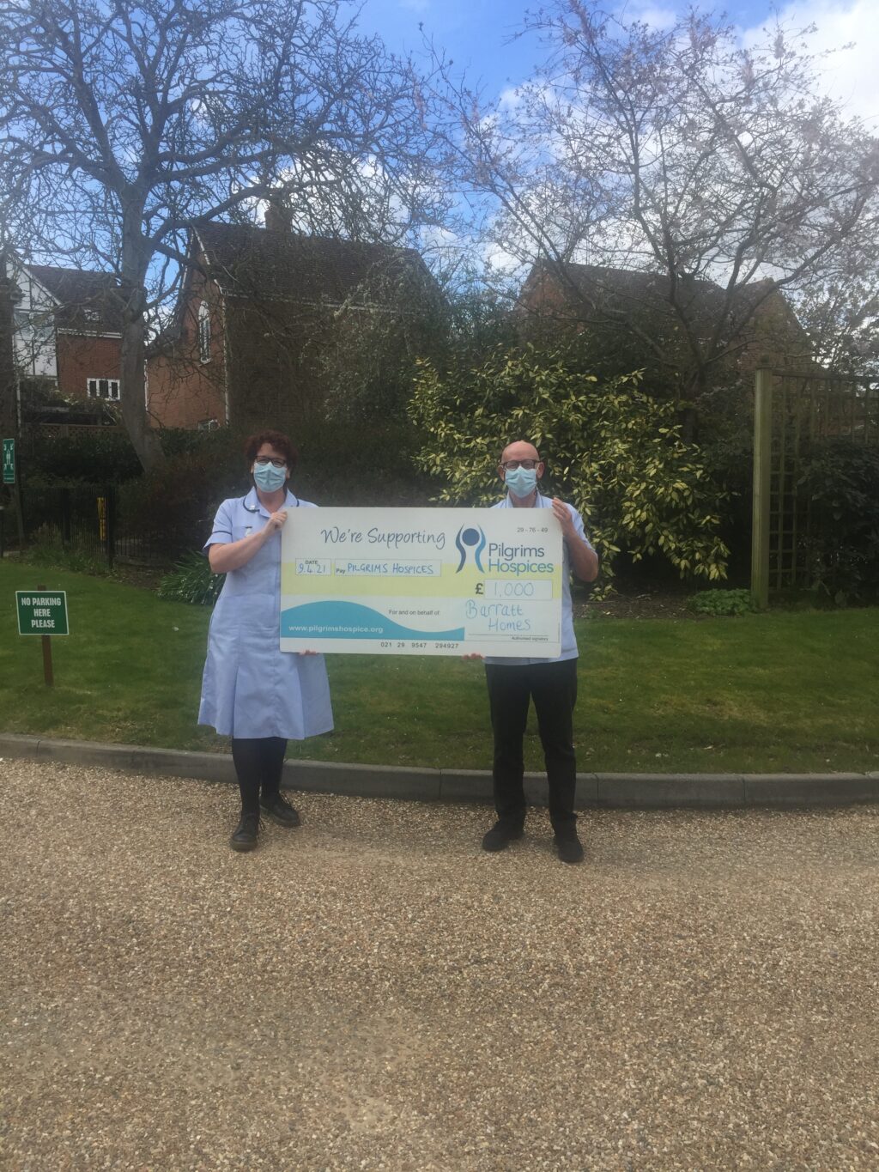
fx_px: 982
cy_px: 586
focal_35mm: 29
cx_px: 440
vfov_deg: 61.7
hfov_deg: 48.2
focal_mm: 4.15
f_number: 2.2
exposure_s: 1/1130
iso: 32
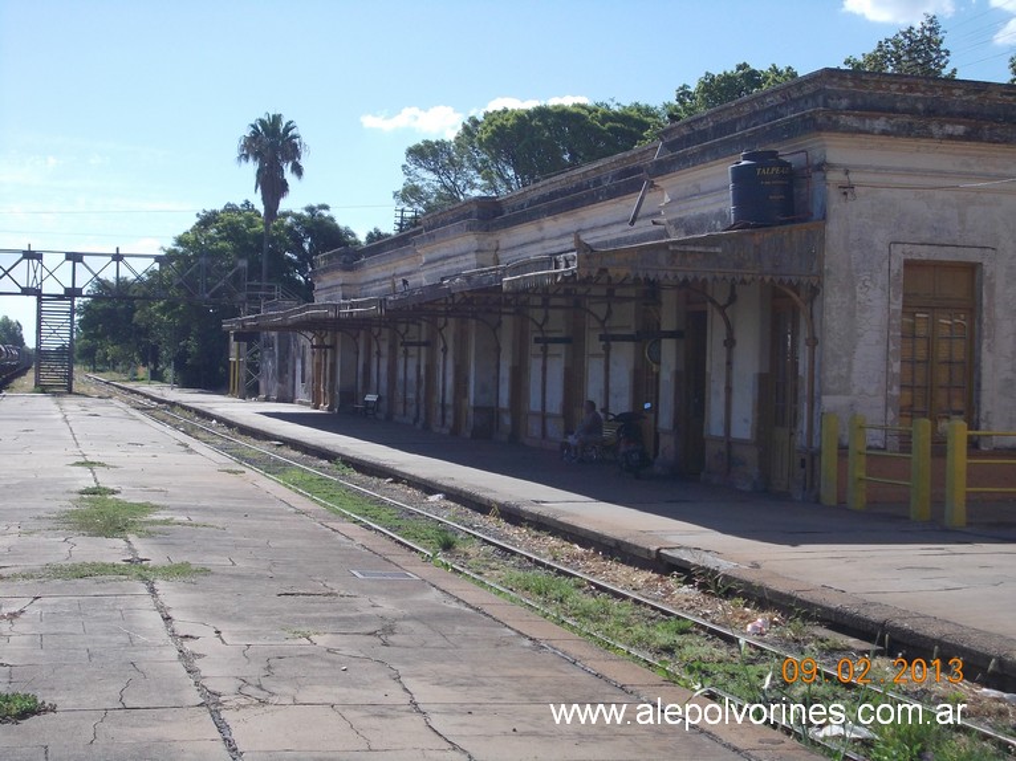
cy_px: 380
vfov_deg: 24.4
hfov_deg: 32.2
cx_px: 508
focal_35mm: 60
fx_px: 1760
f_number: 8
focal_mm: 8.5
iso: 80
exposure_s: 1/200
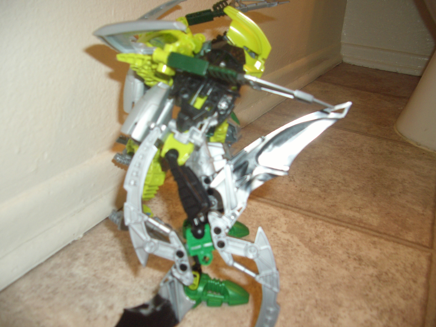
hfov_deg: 52.6
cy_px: 164
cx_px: 218
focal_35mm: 35
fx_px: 441
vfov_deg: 40.7
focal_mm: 5.8
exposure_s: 1/60
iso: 100
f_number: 2.6
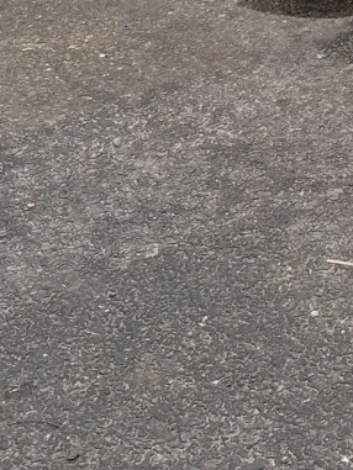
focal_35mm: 91
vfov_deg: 20.5
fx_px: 1237
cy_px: -57
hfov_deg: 14.8
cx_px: 568
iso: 25
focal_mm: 3.98
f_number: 1.8
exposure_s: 1/100
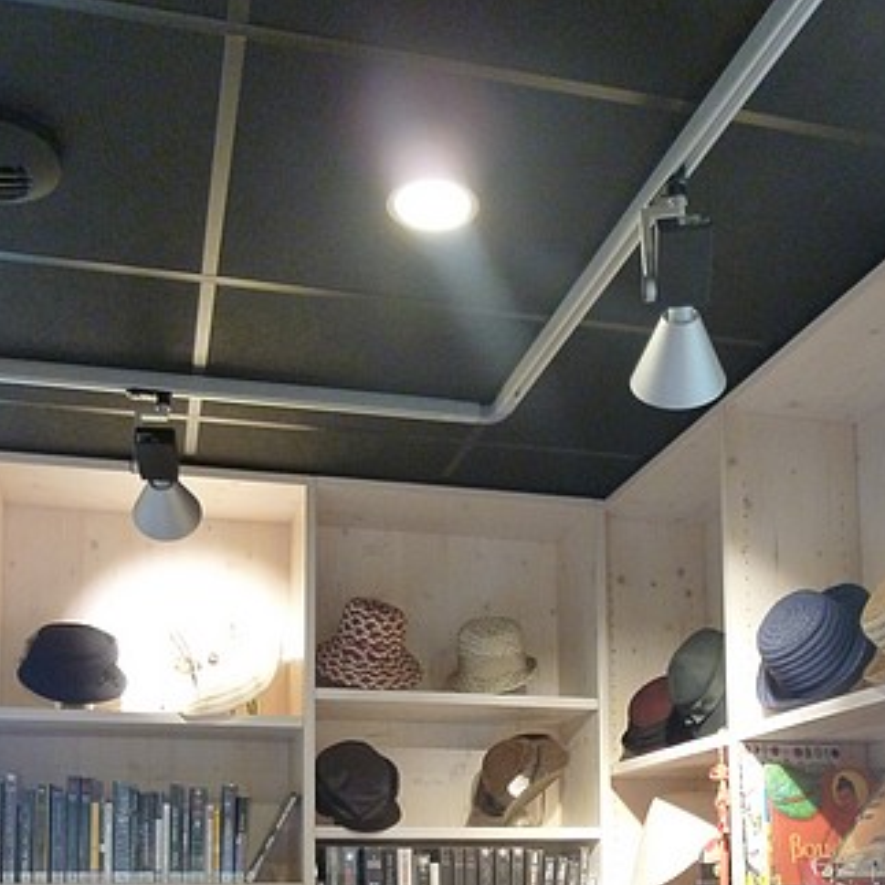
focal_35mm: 41
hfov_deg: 40.9
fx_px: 1186
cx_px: 474
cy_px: 814
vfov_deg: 37.9
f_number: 3.1
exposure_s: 1/30
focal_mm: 4.5
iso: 400
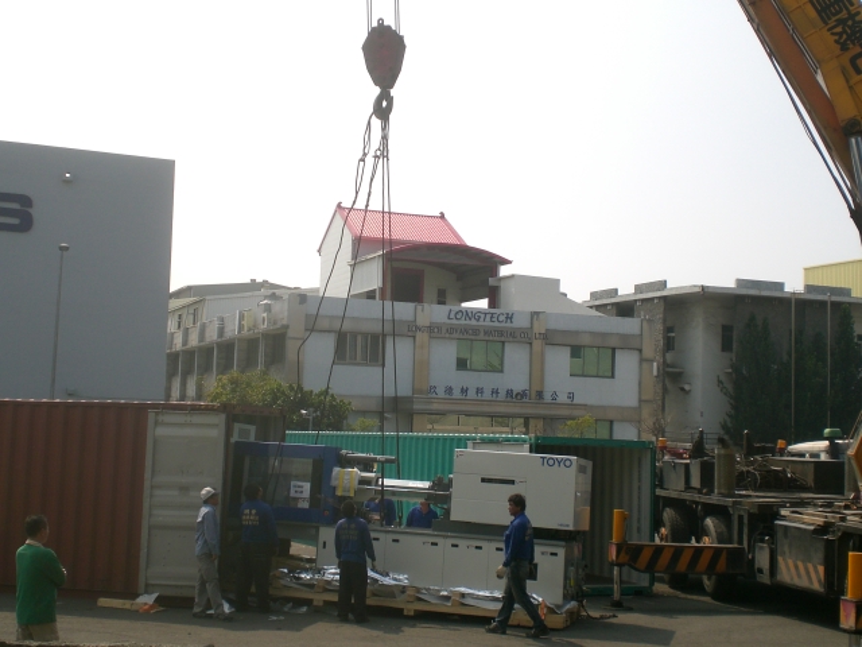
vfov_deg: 28.6
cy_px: 324
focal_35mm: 51
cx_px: 431
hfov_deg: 37.5
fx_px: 1270
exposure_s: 1/500
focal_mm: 8.44
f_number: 5.1
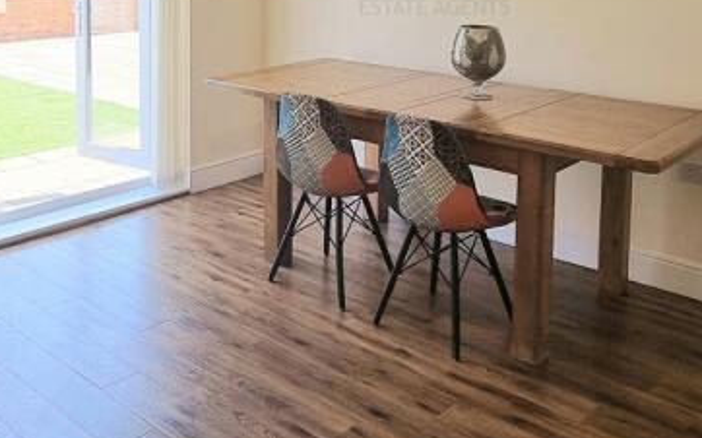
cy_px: -29
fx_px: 746
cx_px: 270
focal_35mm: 39
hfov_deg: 50.0
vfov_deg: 29.8
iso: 50
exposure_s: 1/169
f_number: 2.2
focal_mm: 2.2
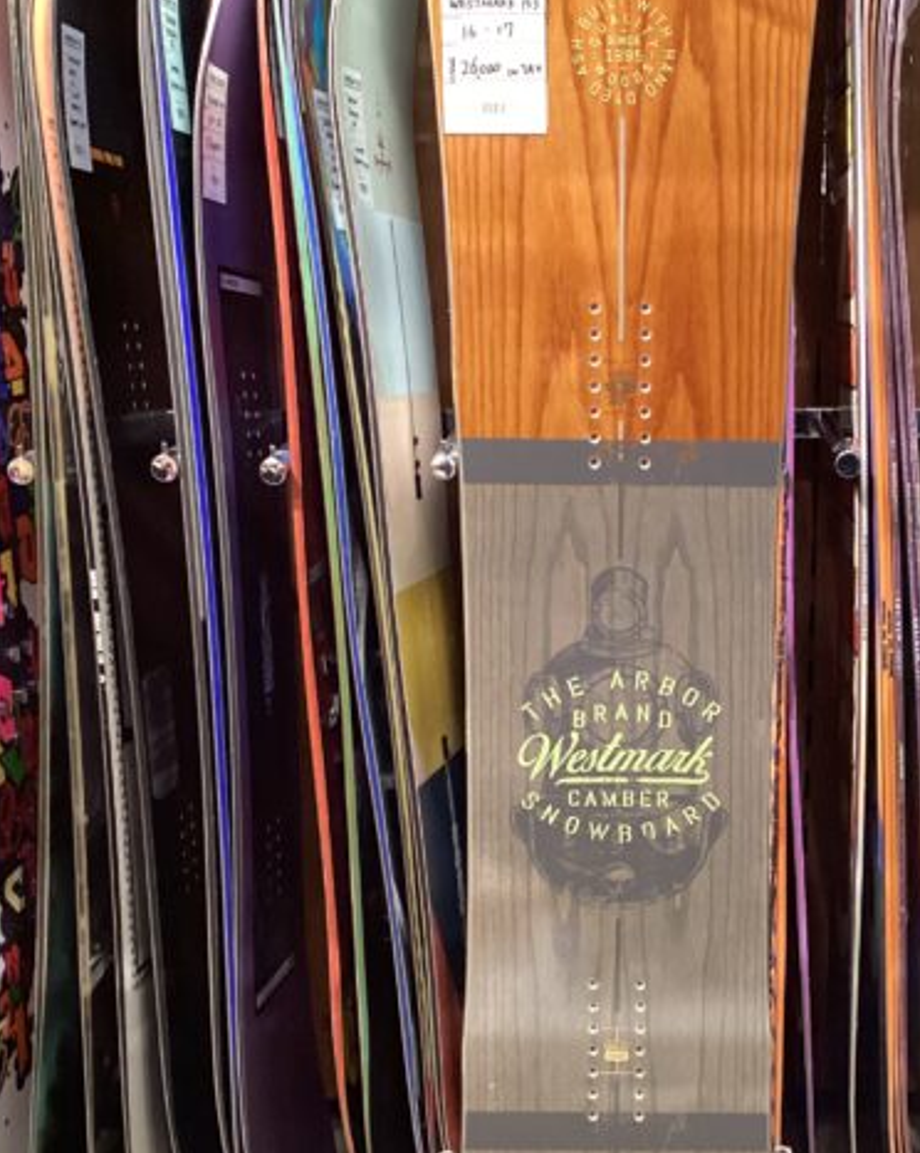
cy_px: 661
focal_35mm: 52
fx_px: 1772
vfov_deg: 36.0
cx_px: 641
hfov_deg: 28.8
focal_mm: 3.3
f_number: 2.4
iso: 320
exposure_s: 1/33
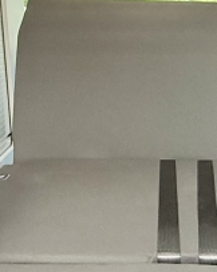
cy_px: 145
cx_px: 200
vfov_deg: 27.5
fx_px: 555
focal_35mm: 69
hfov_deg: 21.6
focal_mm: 2.22
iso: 320
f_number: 2.2
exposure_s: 1/99
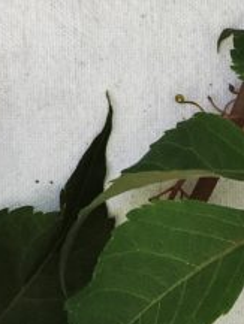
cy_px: -287
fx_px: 1286
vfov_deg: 12.9
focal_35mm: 137
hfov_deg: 10.0
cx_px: -256
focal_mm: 4.15
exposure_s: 1/368
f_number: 2.2
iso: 25
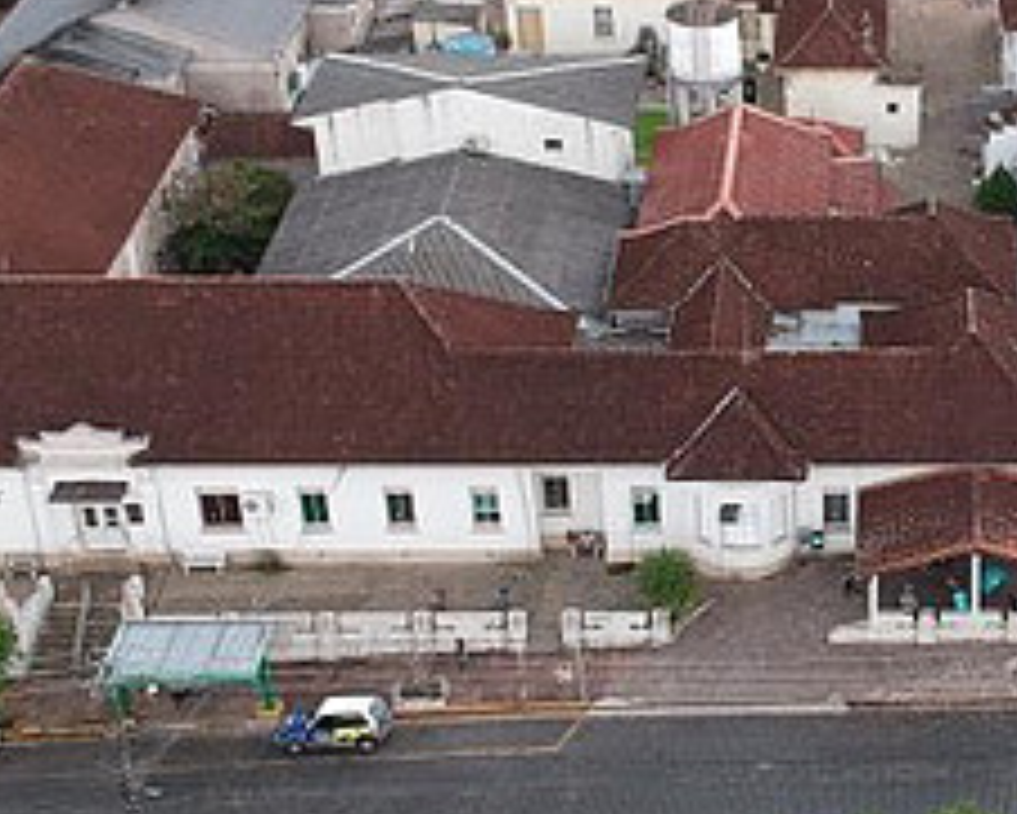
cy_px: 429
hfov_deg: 23.2
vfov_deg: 19.2
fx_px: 2409
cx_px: 927
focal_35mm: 80
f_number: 2.6
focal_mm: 4.49
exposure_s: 1/240
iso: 100
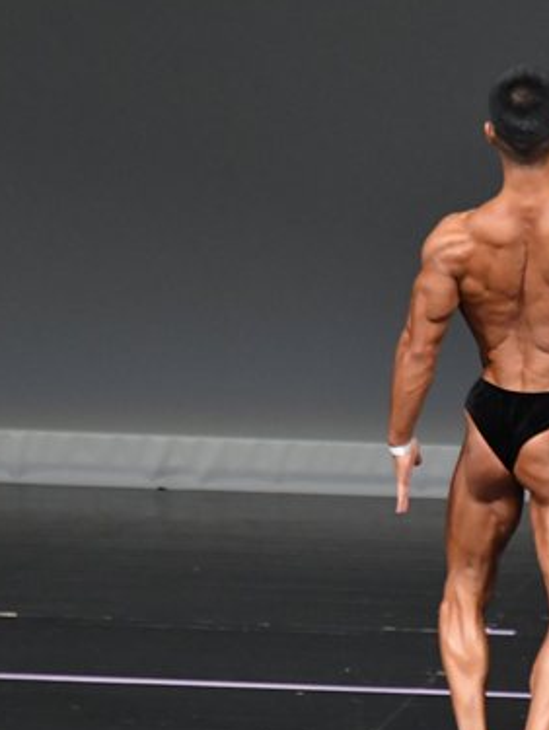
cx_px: 511
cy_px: 419
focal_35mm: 625
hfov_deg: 2.4
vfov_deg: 3.2
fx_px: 13194
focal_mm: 210
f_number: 5.6
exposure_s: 1/400
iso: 4000
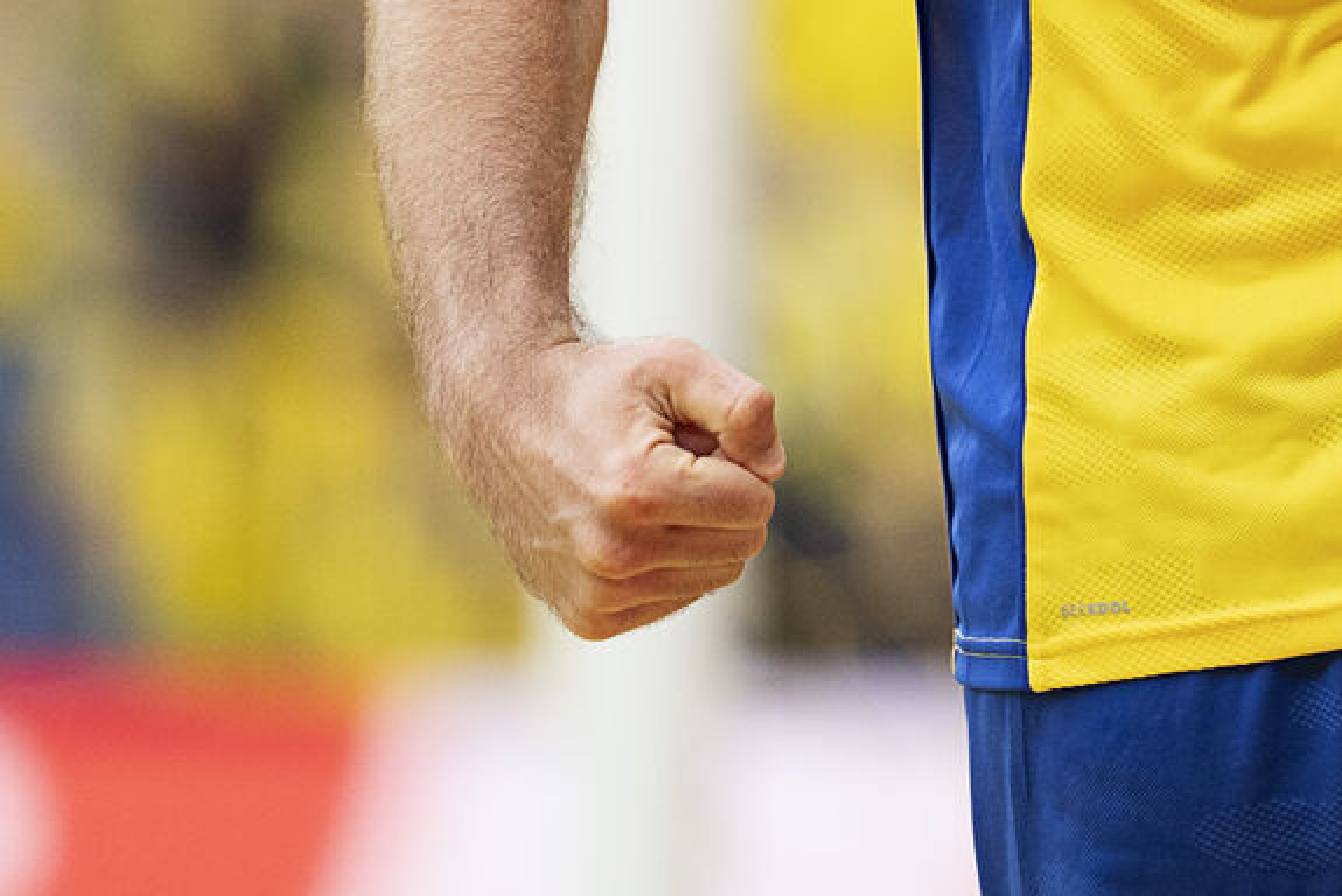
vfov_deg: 1.4
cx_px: 1662
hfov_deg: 2.1
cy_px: -523
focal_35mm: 1001
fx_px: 37332
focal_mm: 300
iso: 1250
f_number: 2.8
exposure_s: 1/2000
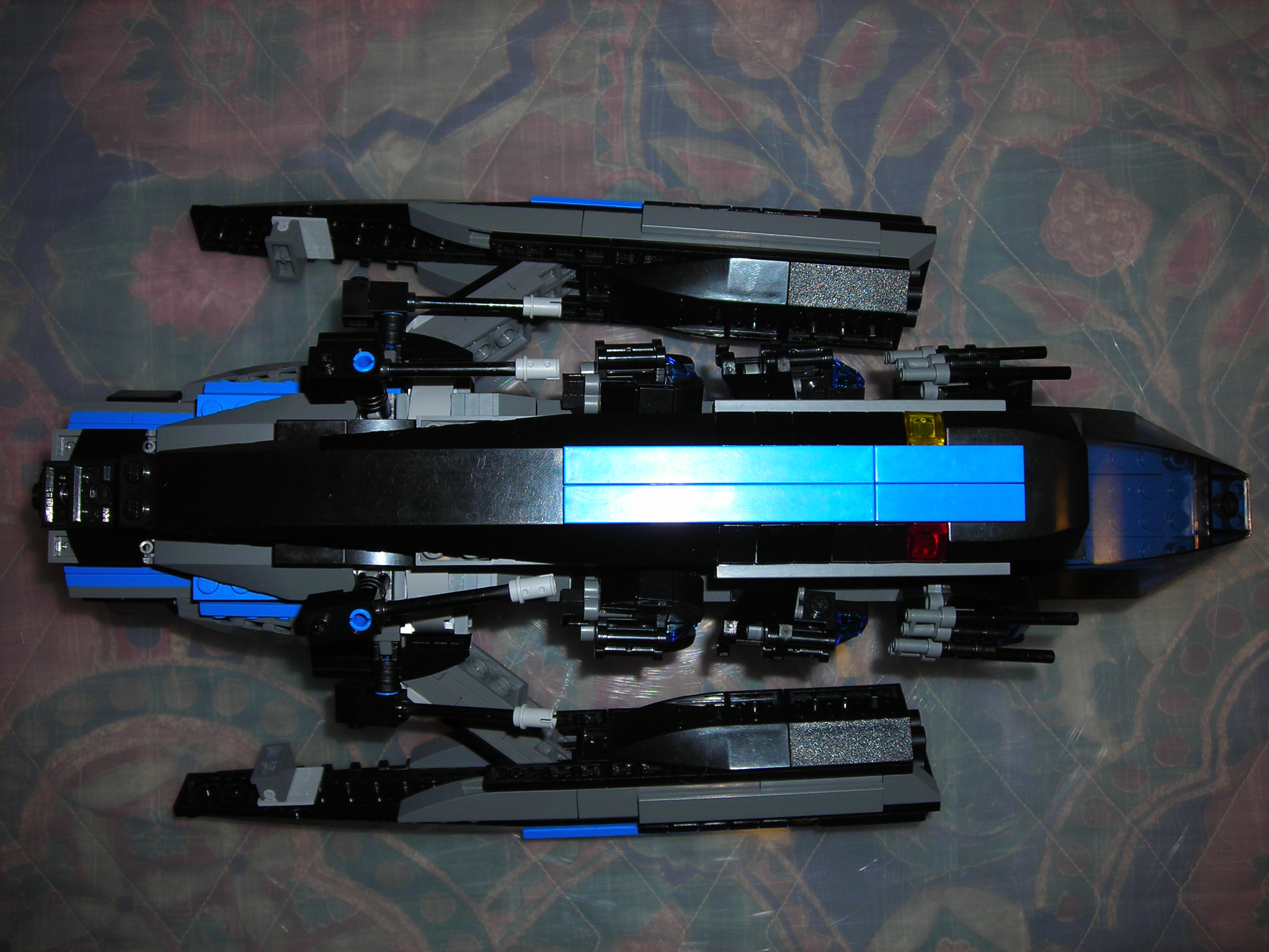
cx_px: 634
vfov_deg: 37.7
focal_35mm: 38
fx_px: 1393
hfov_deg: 49.0
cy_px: 476
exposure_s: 1/60.1
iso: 50
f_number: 3.2
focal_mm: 6.3
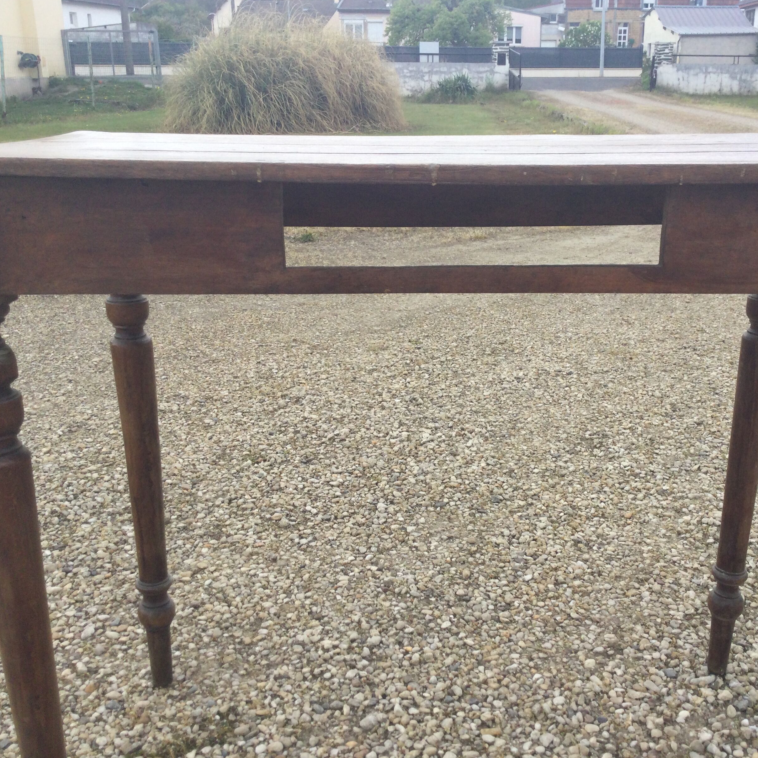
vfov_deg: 44.9
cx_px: 459
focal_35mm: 37
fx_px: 917
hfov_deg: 44.7
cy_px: 375
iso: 25
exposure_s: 1/375
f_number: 2.4
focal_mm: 3.3
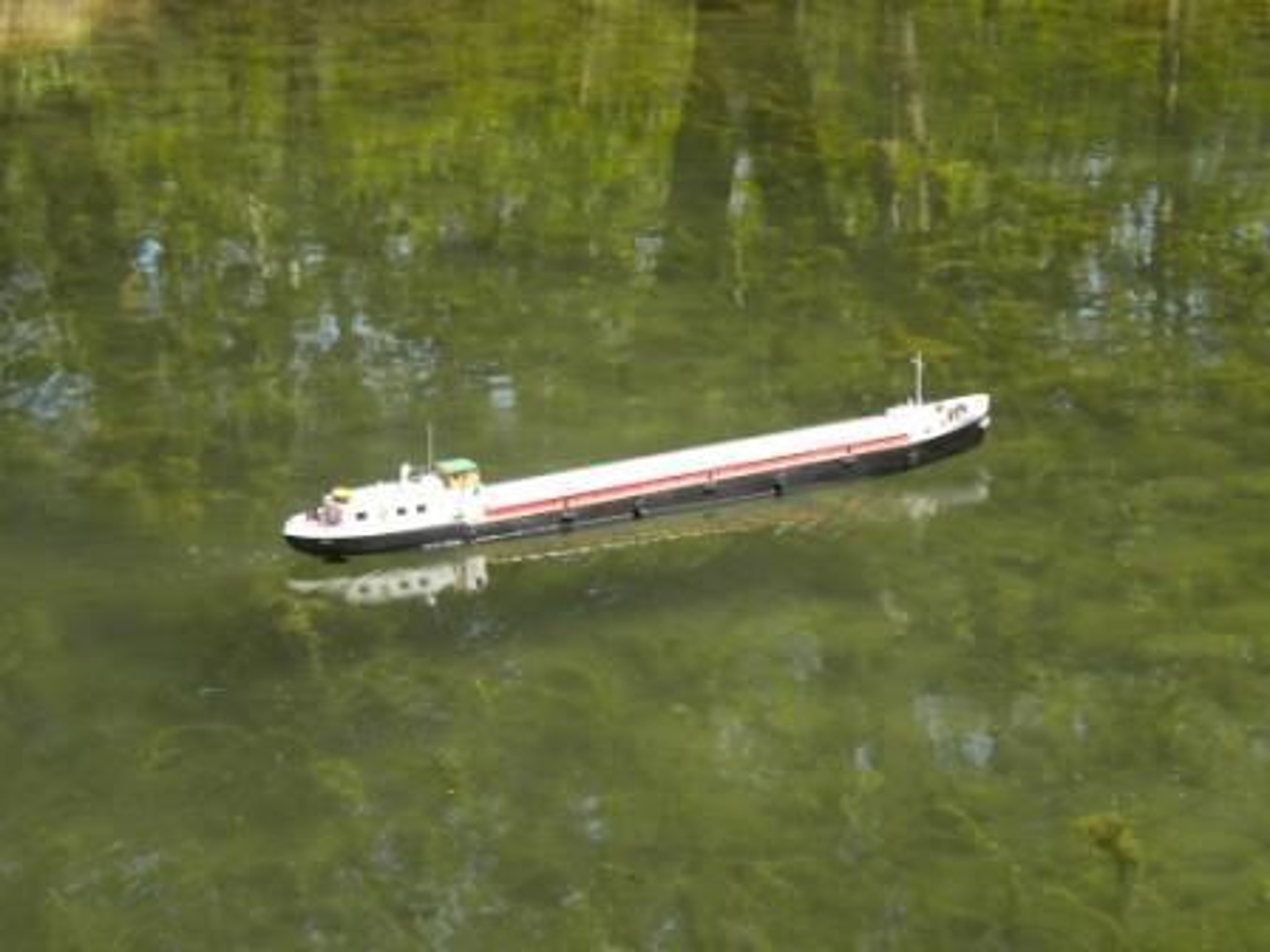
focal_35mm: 79
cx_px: 635
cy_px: 476
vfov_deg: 18.7
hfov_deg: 24.7
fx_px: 2898
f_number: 5.1
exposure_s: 1/157
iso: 80
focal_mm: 14.3
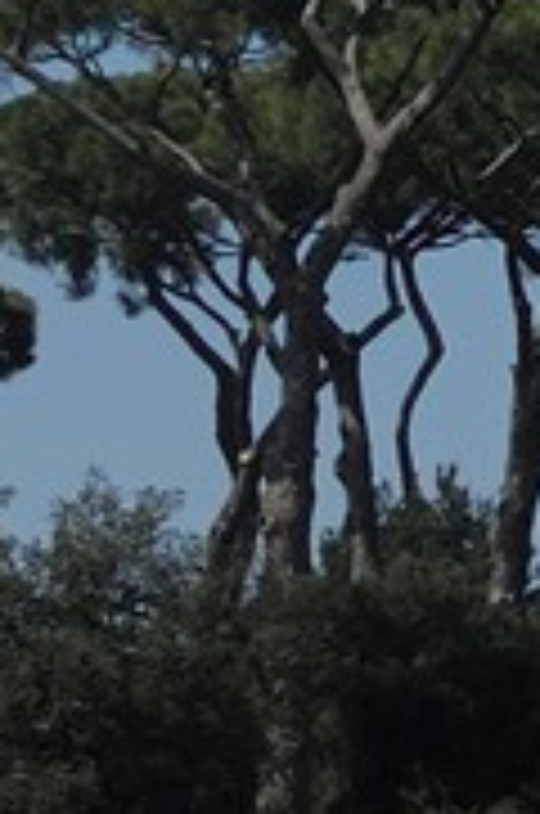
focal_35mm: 929
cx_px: 3501
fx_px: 20981
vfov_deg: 2.2
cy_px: -198
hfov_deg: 1.4
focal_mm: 70
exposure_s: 1/250
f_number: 11
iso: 100
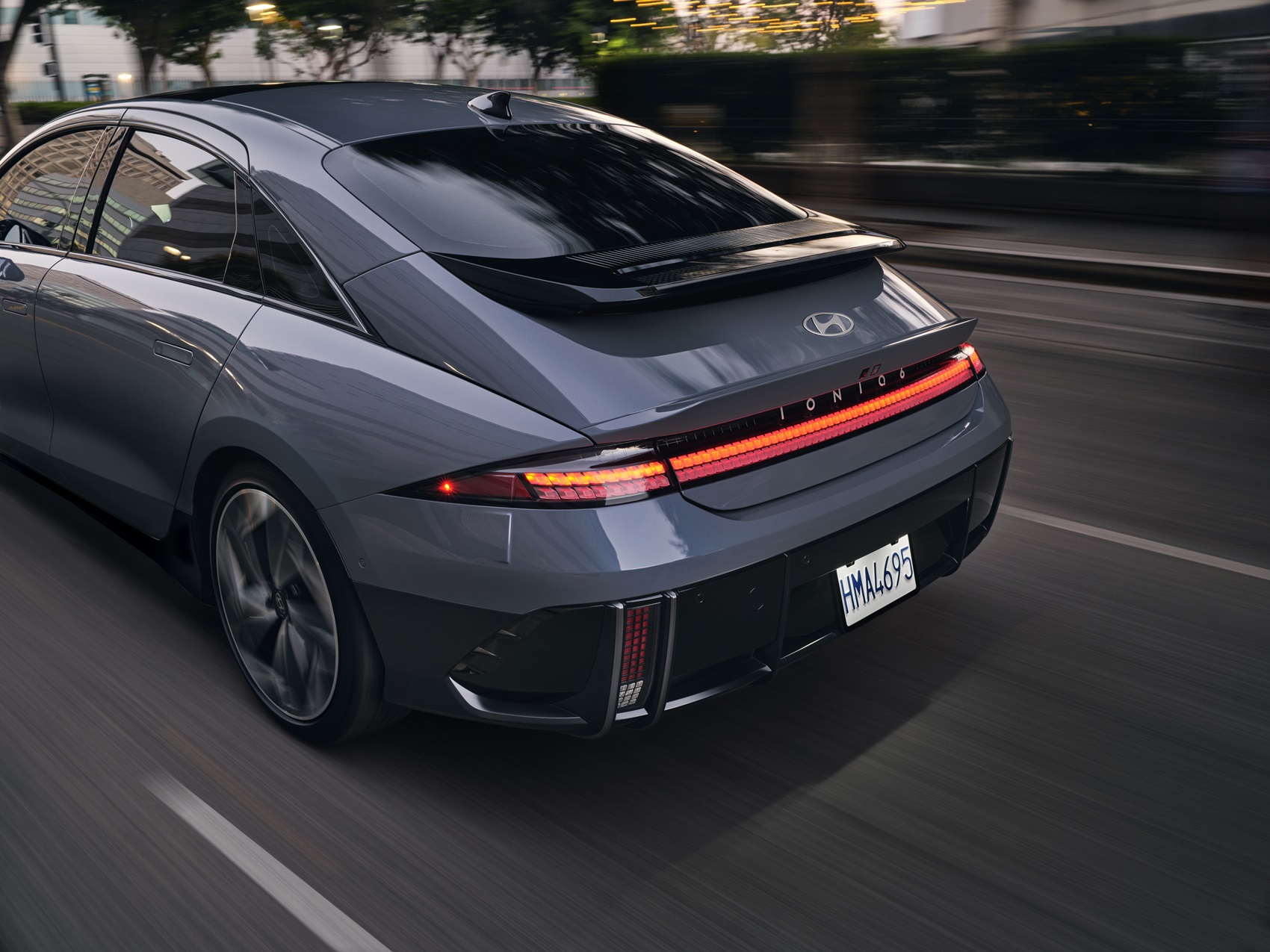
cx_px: 635
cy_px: 476
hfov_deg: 56.8
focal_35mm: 32
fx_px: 1174
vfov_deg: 44.2
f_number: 11
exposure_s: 2
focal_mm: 40
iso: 100
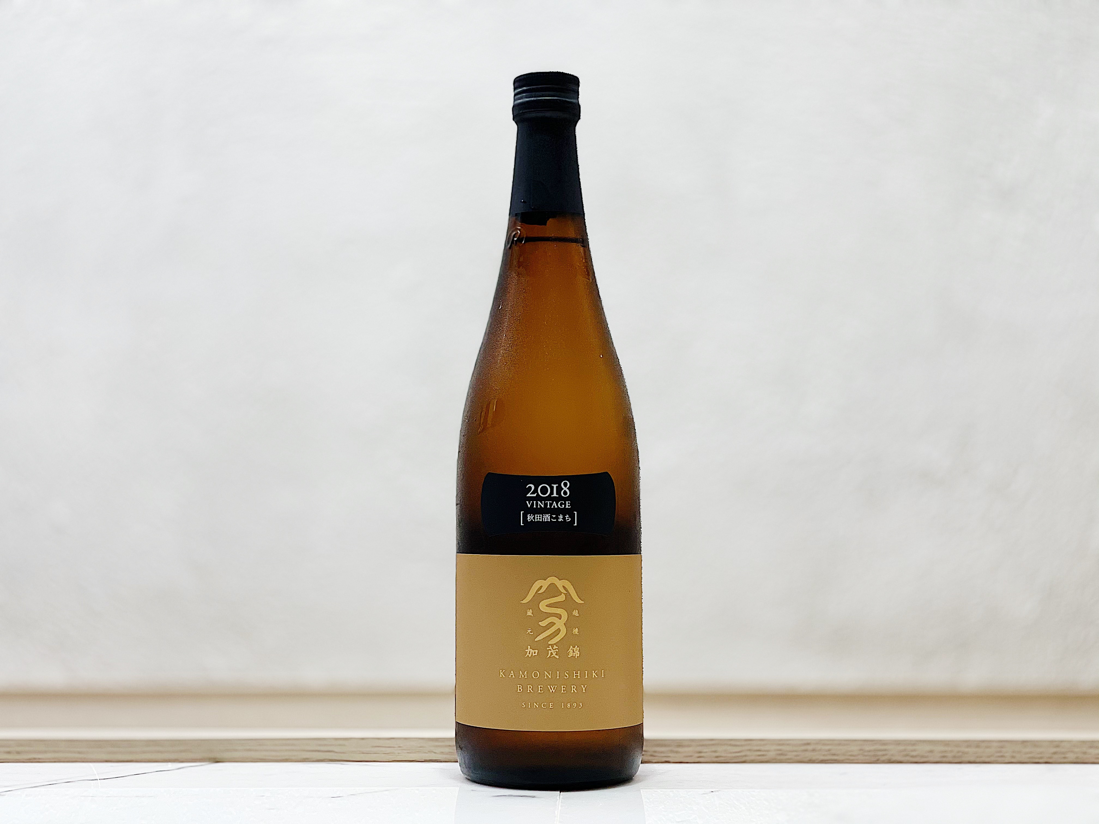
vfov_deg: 28.0
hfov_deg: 36.8
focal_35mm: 52
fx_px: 1651
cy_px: 412
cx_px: 550
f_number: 2
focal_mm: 6
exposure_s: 1/100
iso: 64
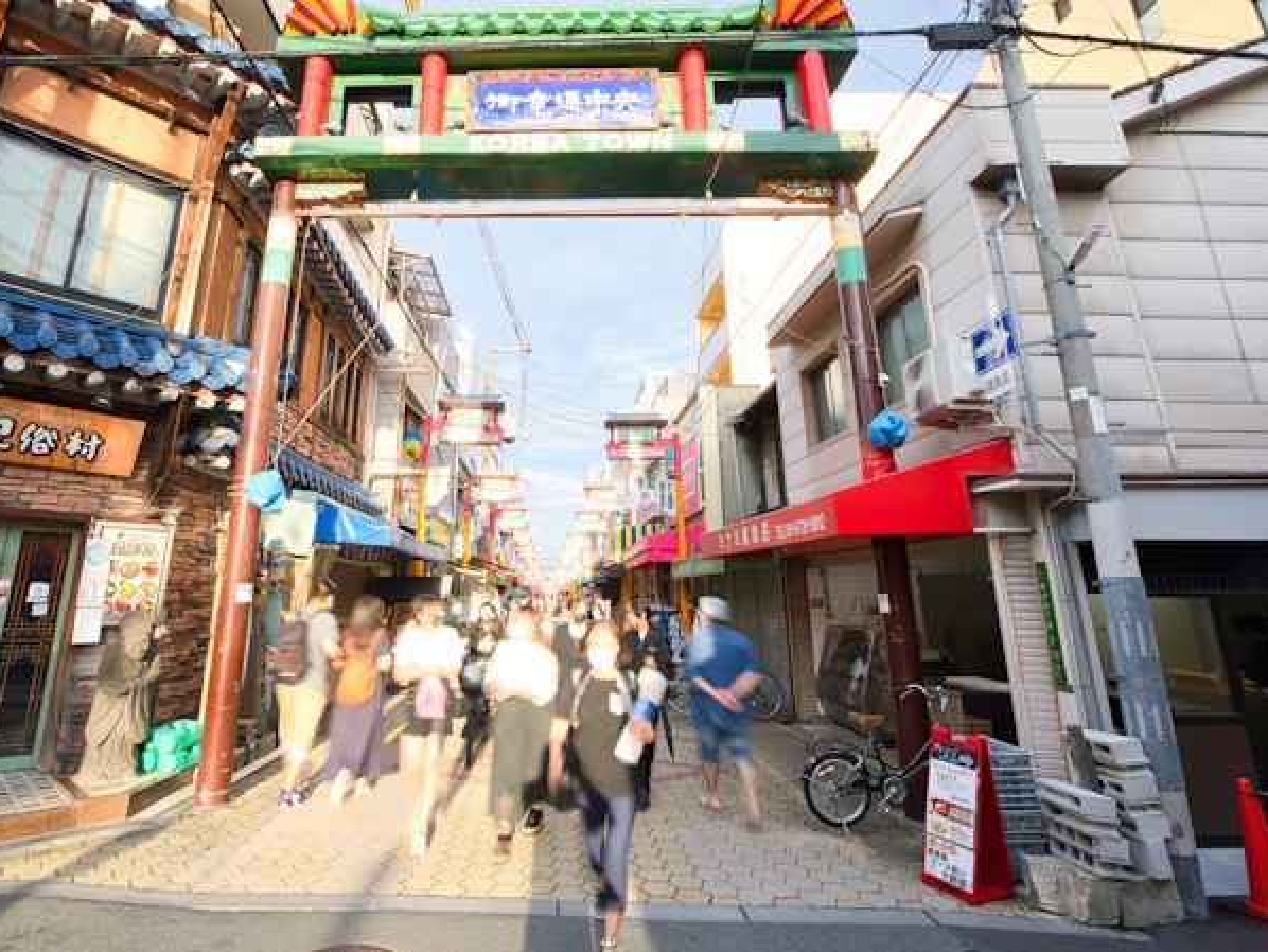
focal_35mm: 18
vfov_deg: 71.1
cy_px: 395
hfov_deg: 87.0
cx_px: 532
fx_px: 660
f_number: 16
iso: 64
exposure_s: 1/5
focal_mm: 14
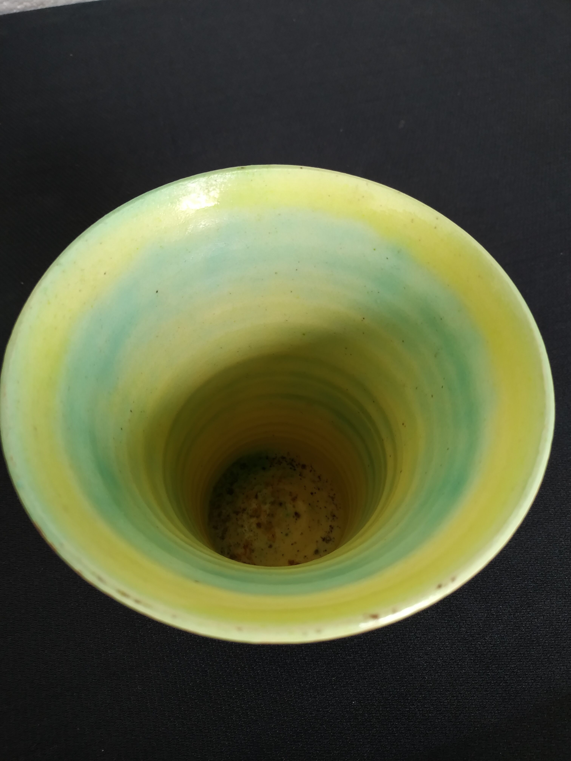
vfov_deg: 71.6
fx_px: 528
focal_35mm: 24
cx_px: 286
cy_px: 380
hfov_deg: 56.8
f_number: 1.9
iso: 125
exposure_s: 1/25
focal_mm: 3.94
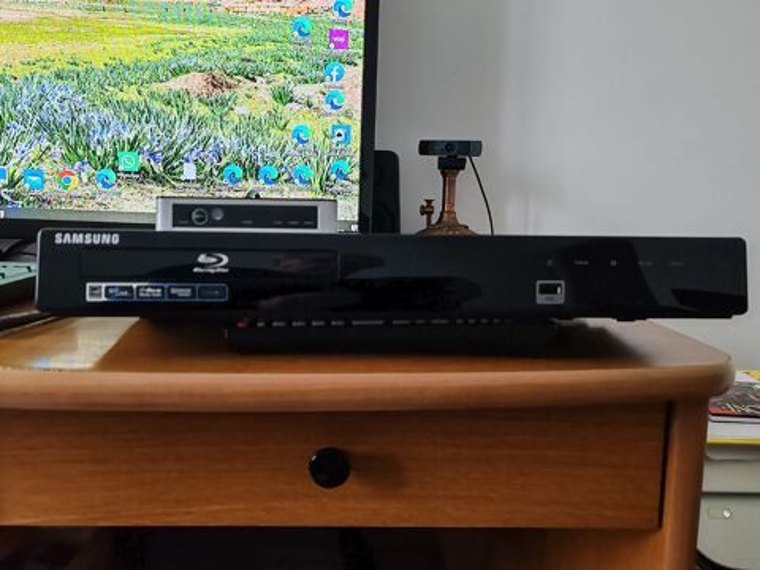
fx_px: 593
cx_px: 380
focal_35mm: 27
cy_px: 285
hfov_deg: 65.3
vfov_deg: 51.4
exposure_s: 1/50
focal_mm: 6.12
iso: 640
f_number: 1.9
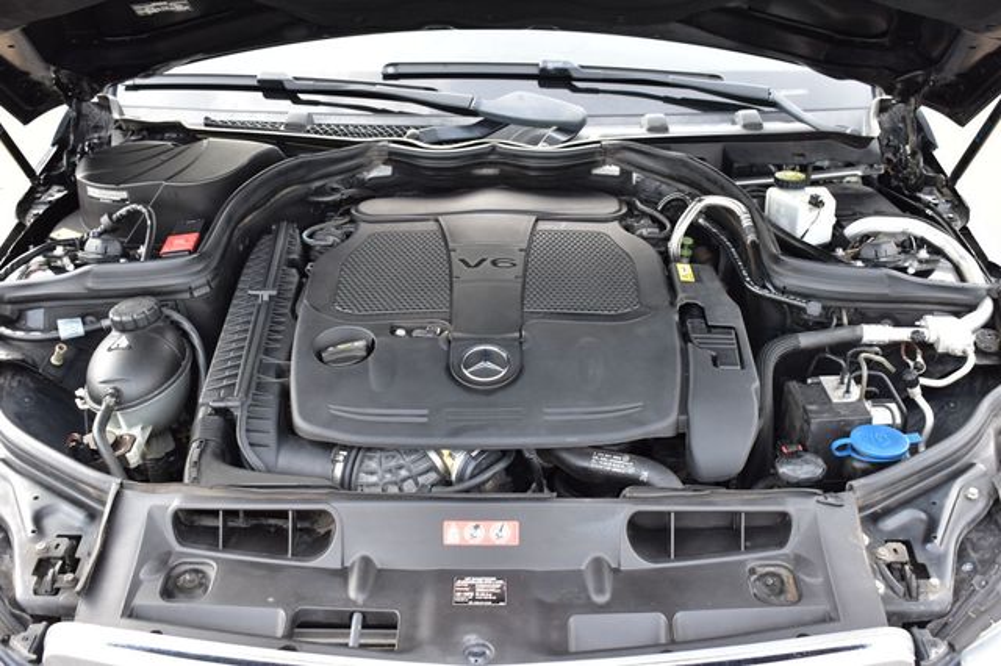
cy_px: 333
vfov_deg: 31.9
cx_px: 500
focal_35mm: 42
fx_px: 1167
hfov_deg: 46.4
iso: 400
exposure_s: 1/50
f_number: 8
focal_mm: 28
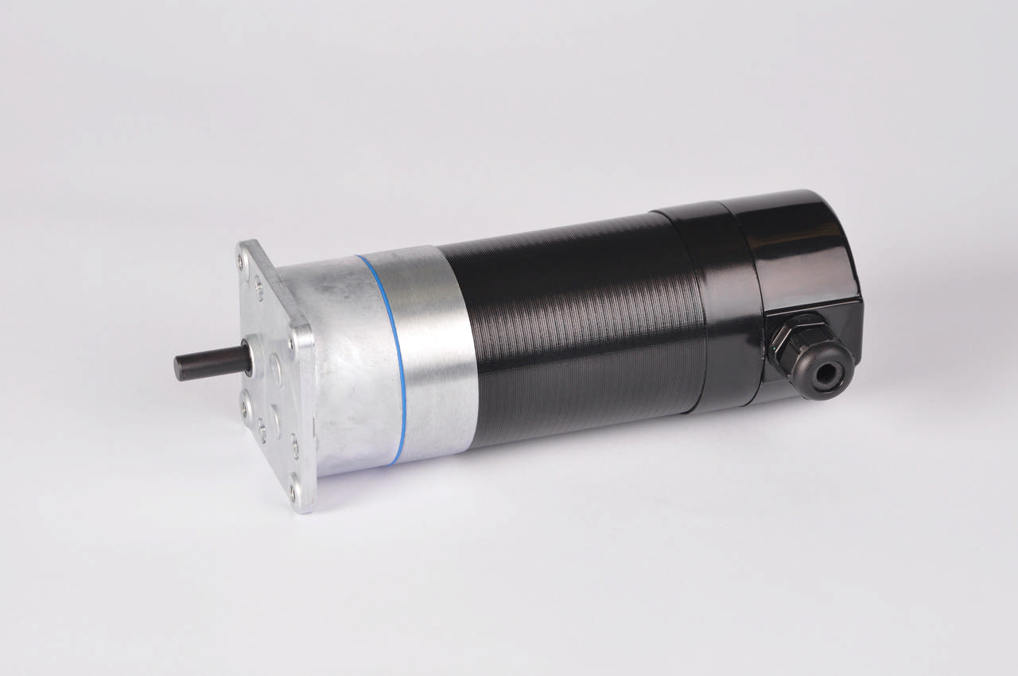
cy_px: 338
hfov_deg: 17.5
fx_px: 3304
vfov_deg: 11.7
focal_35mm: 117
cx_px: 509
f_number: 20
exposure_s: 1/125
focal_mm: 78
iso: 200
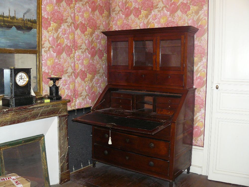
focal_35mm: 36
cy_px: 94
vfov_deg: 39.7
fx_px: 259
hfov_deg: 51.4
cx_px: 124
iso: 250
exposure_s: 1/15
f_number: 2.8
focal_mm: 6
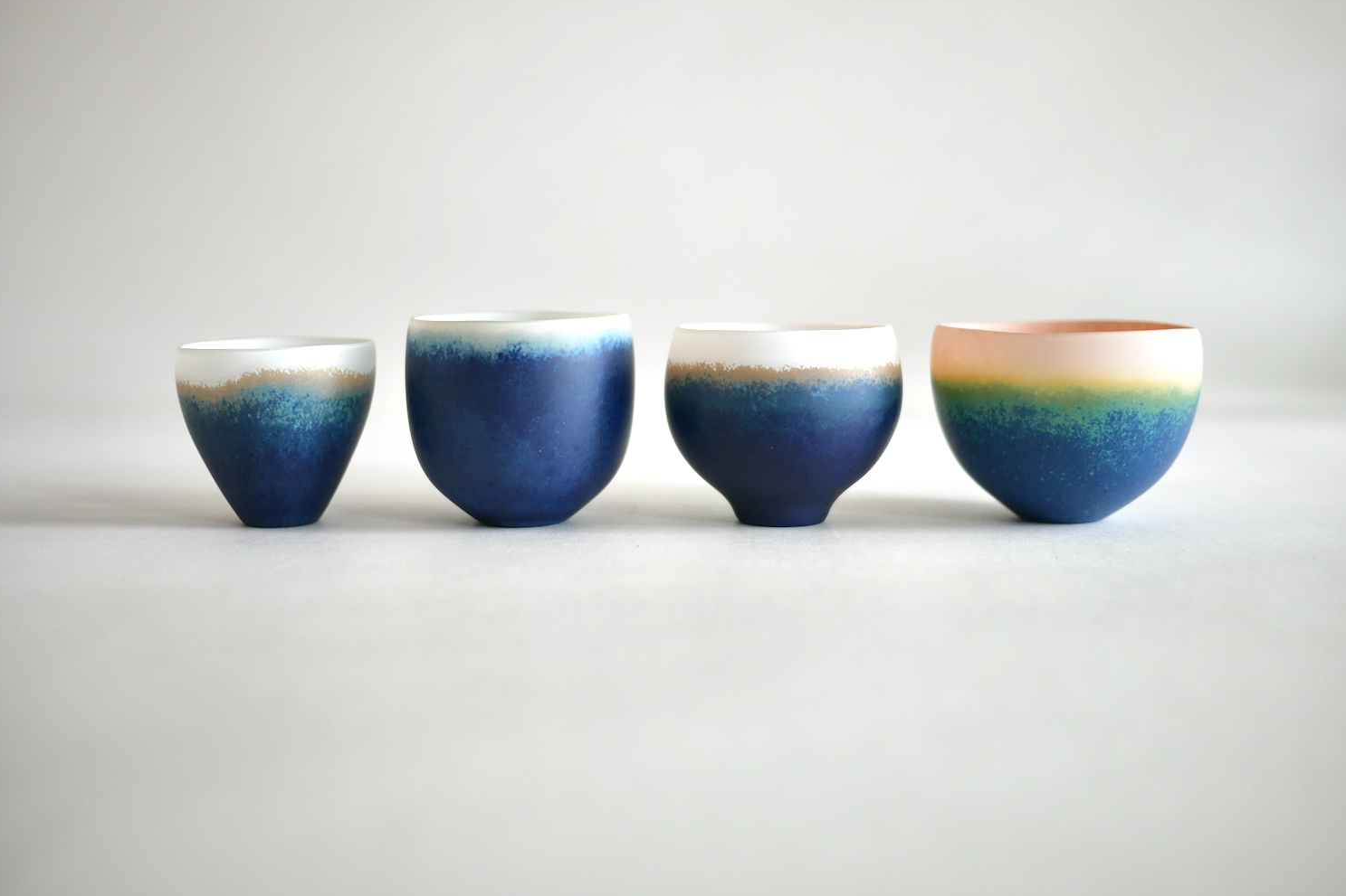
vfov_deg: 31.9
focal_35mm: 42
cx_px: 673
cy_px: 404
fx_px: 1570
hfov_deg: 46.4
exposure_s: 1/160
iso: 200
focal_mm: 20
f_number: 1.7
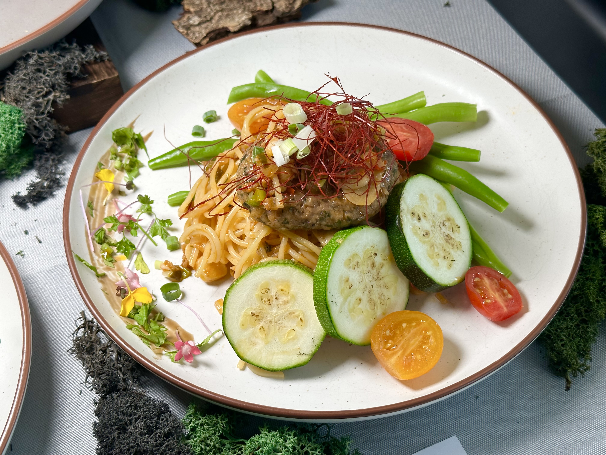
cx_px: 303
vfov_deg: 30.3
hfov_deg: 39.7
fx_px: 840
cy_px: 228
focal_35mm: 48
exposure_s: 1/103
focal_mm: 6.86
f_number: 1.78
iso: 50
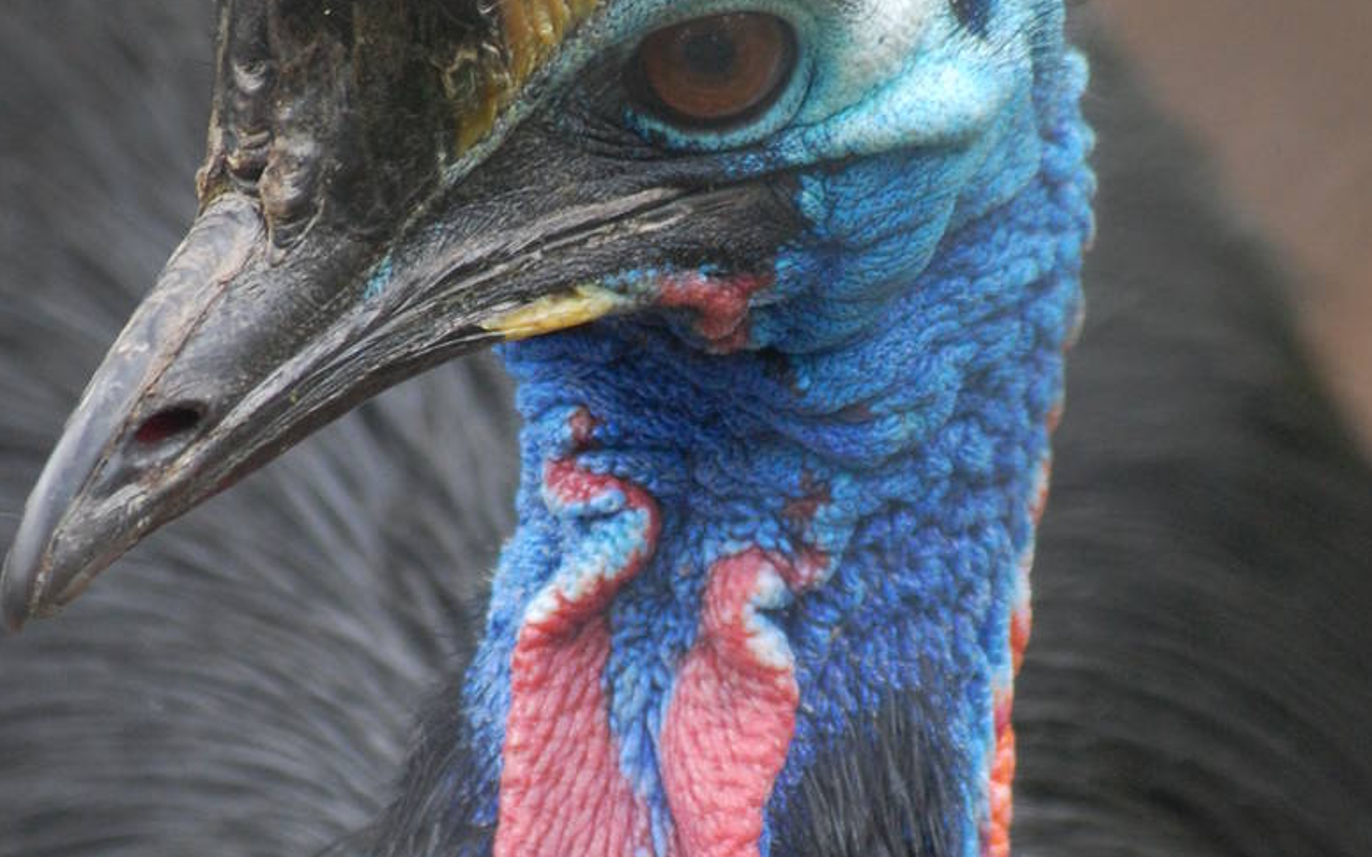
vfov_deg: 2.1
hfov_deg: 3.3
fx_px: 23557
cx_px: 654
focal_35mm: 630
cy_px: 581
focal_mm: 200
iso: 800
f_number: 5.6
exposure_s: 1/200
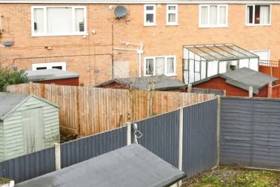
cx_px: 250
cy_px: 167
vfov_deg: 20.5
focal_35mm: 65
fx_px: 506
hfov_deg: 29.7
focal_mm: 16
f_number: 8
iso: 800
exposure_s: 1/250
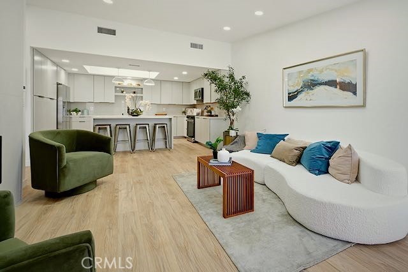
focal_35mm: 15
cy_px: 136
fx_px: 170
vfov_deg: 77.3
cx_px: 204
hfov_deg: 100.4
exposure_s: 1/1250
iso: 1000
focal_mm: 15
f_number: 5.6
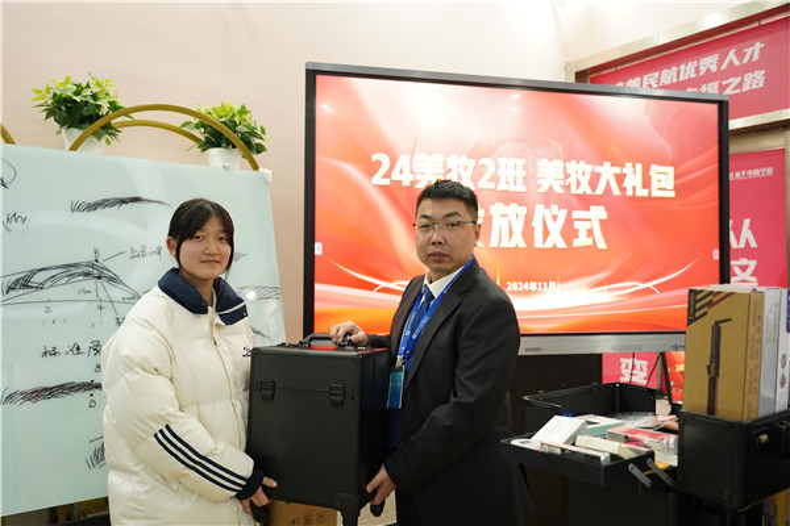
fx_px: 634
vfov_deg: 45.1
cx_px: 395
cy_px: 263
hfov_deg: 63.8
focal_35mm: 29
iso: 2000
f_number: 2.8
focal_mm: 28.9
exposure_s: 1/100
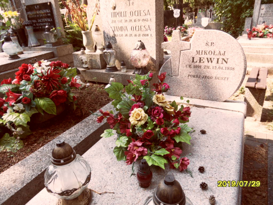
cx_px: 136
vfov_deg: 56.8
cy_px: 102
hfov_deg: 71.6
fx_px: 189
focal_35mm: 24
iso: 80
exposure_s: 1/180
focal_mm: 3.9
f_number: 3.2
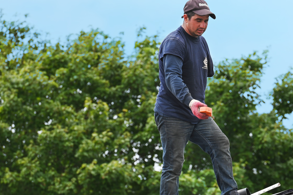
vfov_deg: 3.9
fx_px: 2838
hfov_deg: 5.9
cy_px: 132
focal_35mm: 349
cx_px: 205
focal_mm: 200
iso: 125
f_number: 5.6
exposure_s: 1/500
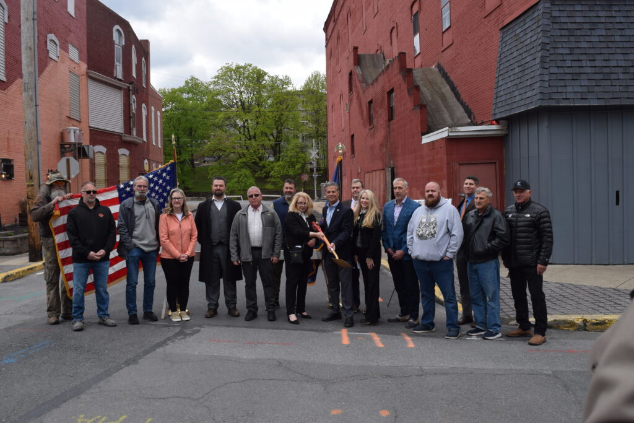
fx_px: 528
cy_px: 212
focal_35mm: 30
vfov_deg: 43.6
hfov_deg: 61.9
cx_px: 317
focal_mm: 20
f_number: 8
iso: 200
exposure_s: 1/250
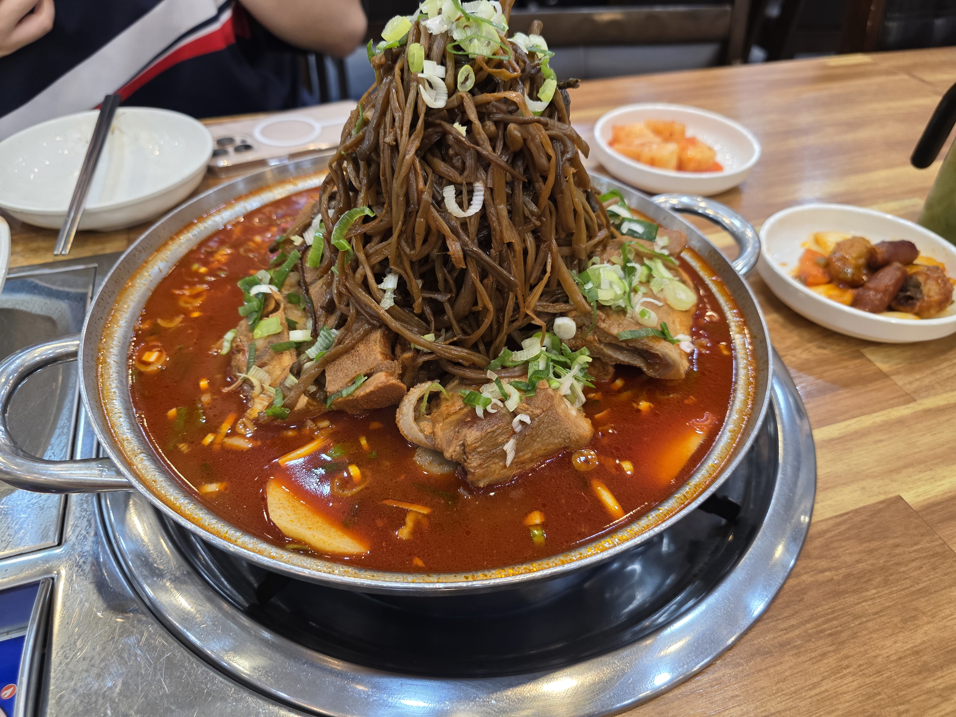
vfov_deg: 58.9
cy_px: 358
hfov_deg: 73.9
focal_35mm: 23
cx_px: 478
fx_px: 635
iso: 250
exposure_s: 1/120
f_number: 1.7
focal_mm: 6.3
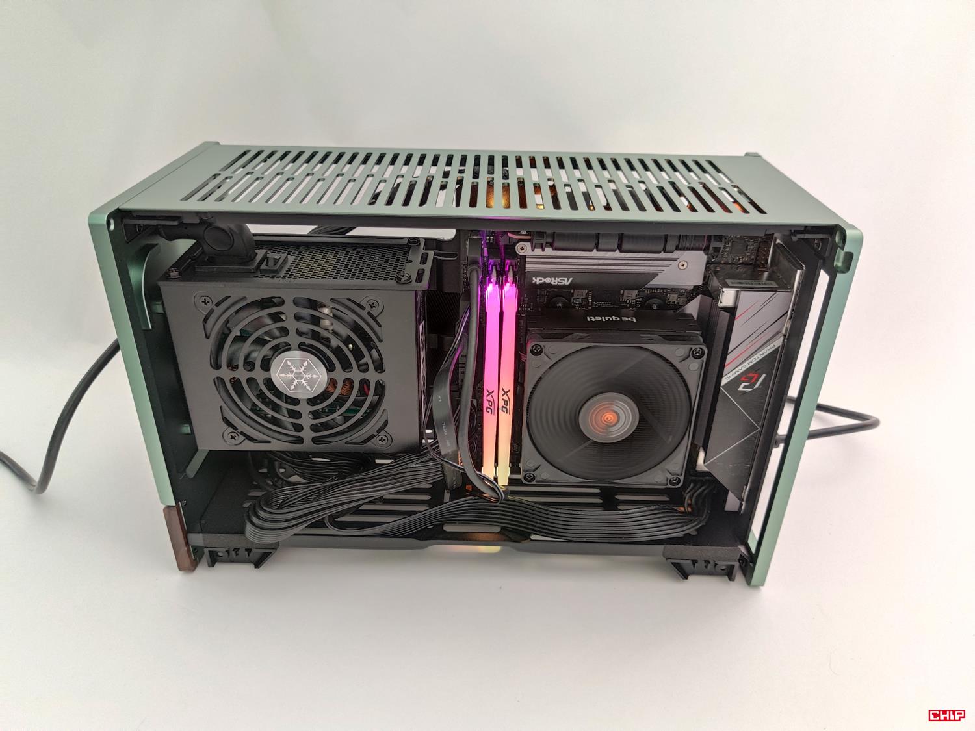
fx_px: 676
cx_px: 488
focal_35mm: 24
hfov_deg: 71.6
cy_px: 366
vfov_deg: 56.8
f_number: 1.85
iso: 730
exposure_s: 1/18
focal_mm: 6.78
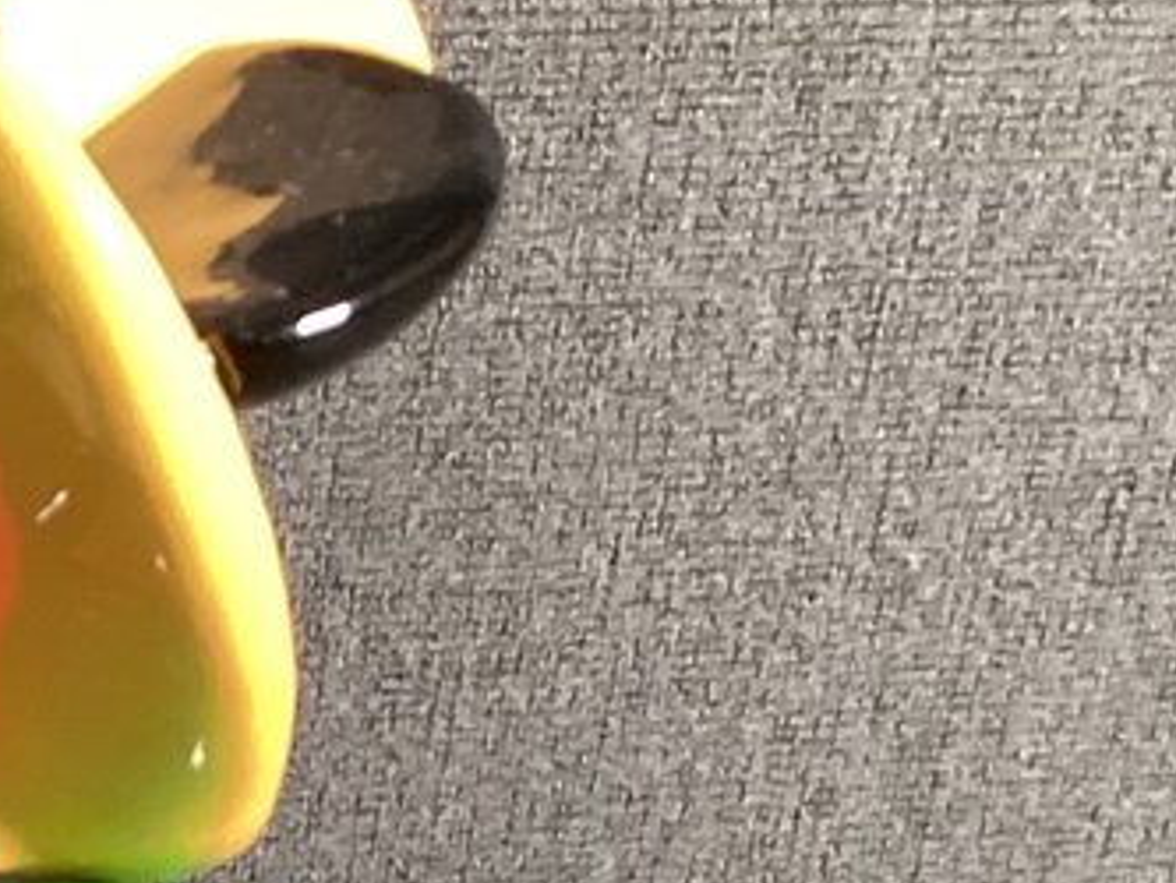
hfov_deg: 13.1
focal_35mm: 141
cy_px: 1362
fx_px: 4792
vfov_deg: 10.2
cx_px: -694
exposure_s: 1/40
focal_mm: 3.3
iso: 320
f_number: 2.4
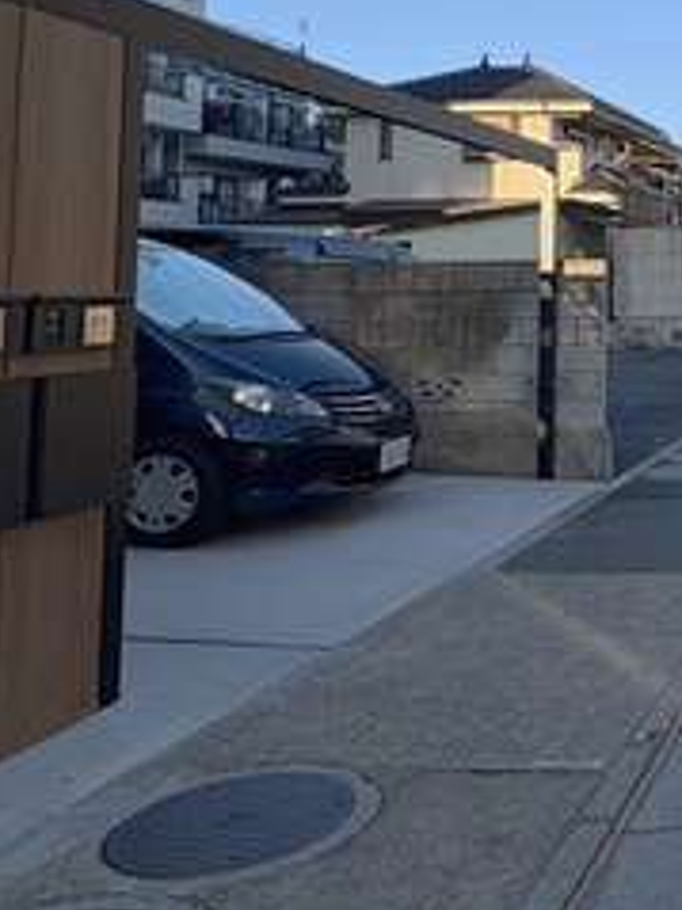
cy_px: 217
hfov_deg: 26.7
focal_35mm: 41
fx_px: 1078
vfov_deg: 44.1
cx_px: 985
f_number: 2.2
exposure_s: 1/1020
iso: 50
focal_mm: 2.22
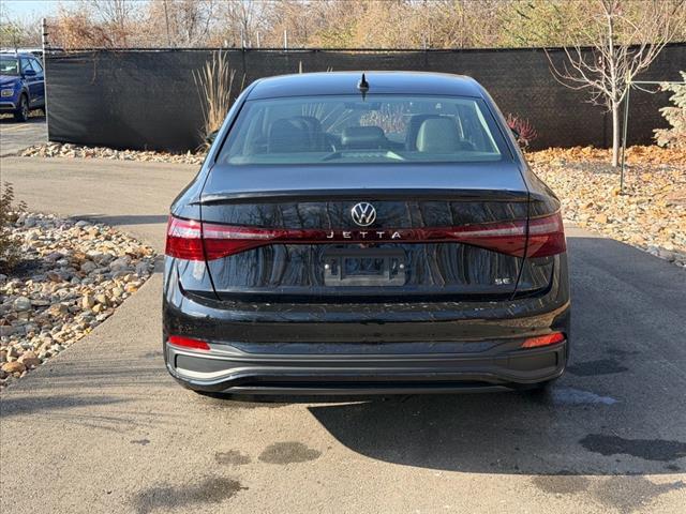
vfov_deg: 30.3
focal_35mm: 48
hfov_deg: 39.7
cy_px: 257
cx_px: 343
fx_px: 951
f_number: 1.78
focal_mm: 6.76
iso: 80
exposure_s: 1/1353
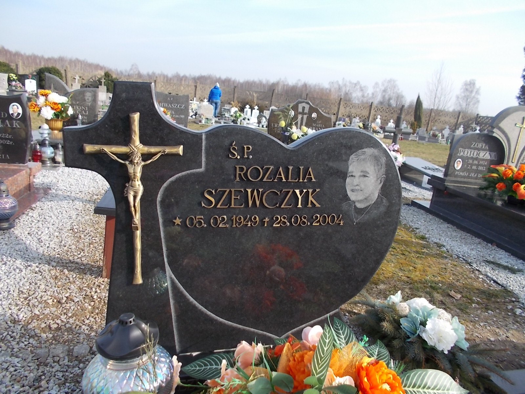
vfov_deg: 53.1
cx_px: 262
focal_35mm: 26
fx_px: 394
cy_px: 197
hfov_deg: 67.3
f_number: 3.2
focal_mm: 4.6
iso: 80
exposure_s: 1/400
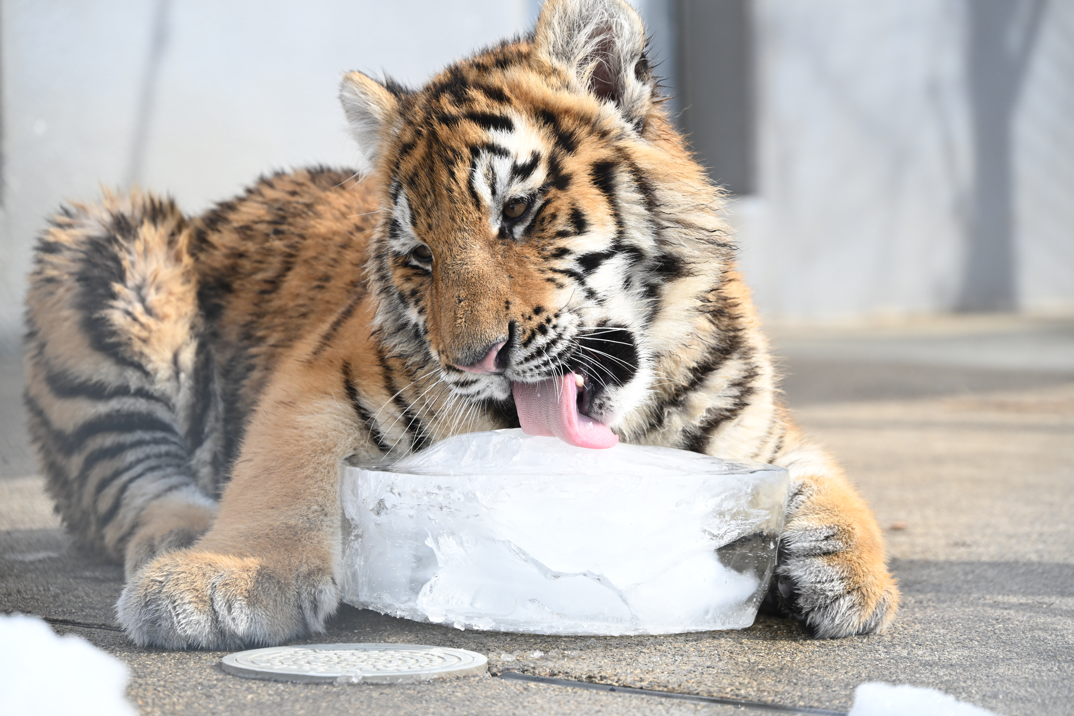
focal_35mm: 125
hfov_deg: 16.4
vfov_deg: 11.0
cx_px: 537
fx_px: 3729
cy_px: 358
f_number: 6.3
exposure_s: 1/800
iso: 640
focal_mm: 125
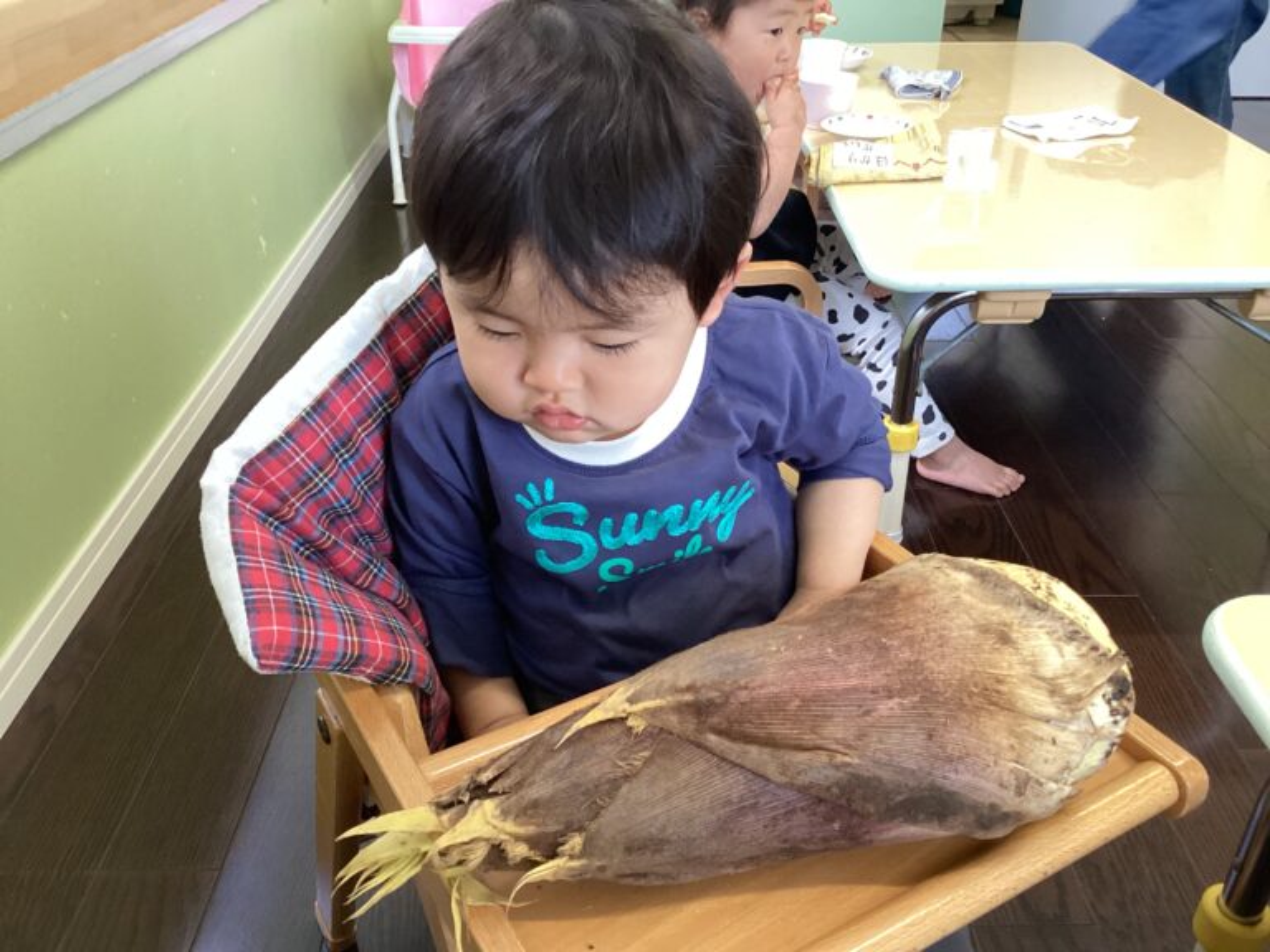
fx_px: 1137
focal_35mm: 31
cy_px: 476
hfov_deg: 58.4
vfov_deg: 45.4
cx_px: 635
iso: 200
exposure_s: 1/60
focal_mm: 3.3
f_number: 2.4
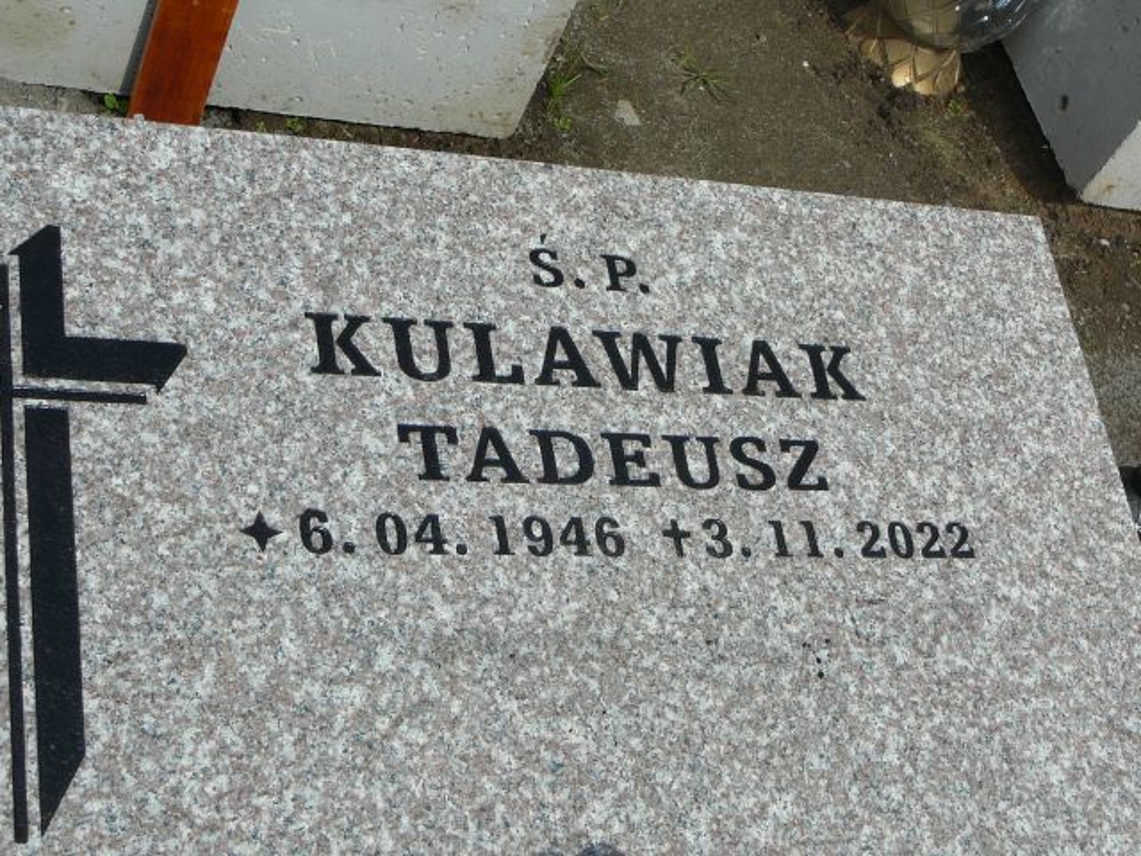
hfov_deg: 32.7
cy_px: 428
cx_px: 570
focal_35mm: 59
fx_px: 1945
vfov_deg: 24.8
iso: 80
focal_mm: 8.7
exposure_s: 1/400
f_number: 5.6
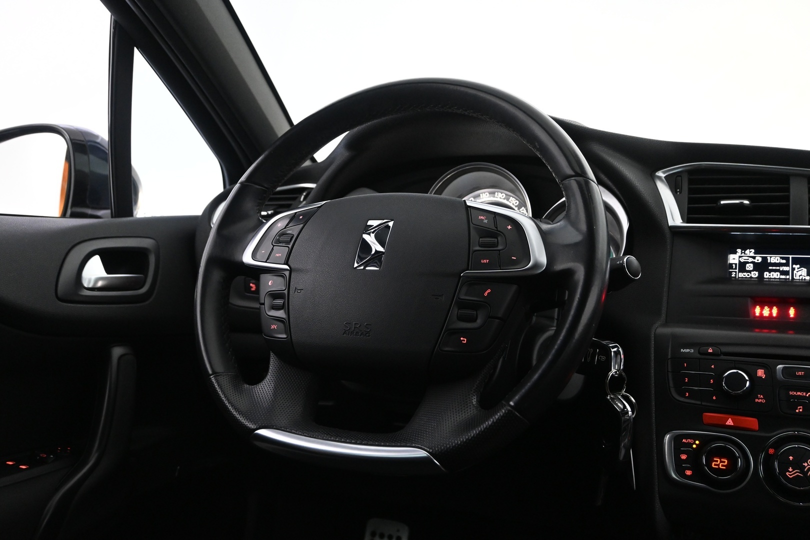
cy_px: 270
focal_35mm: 34
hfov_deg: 56.1
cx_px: 405
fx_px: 759
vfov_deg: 39.1
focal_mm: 22.5
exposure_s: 1/40
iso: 2500
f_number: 4
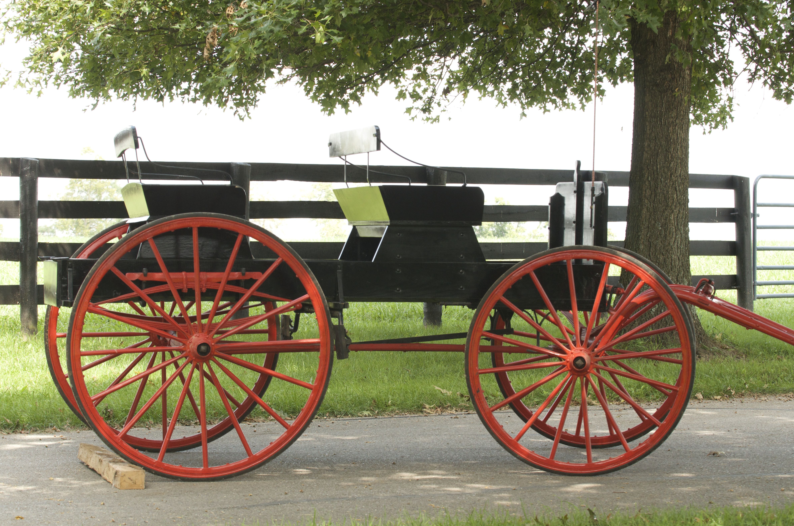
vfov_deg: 12.5
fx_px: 2399
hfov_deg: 18.8
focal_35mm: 109
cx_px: 395
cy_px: 263
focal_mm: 70
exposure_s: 1/160
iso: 640
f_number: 5.6
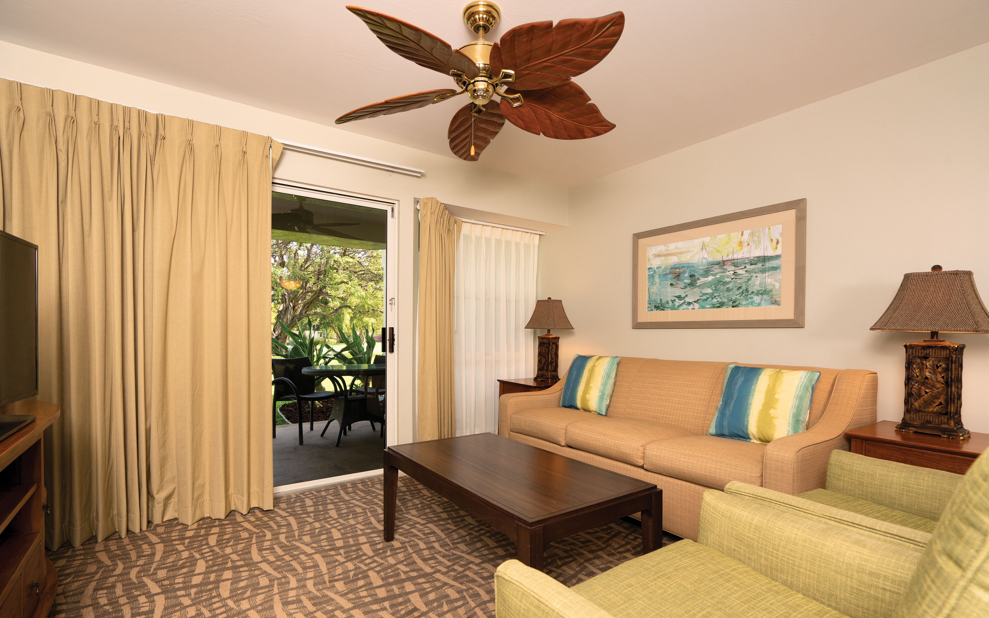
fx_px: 458
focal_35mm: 17
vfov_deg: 67.9
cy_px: 335
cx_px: 488
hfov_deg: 94.4
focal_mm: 16
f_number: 7.1
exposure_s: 1/50
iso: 200
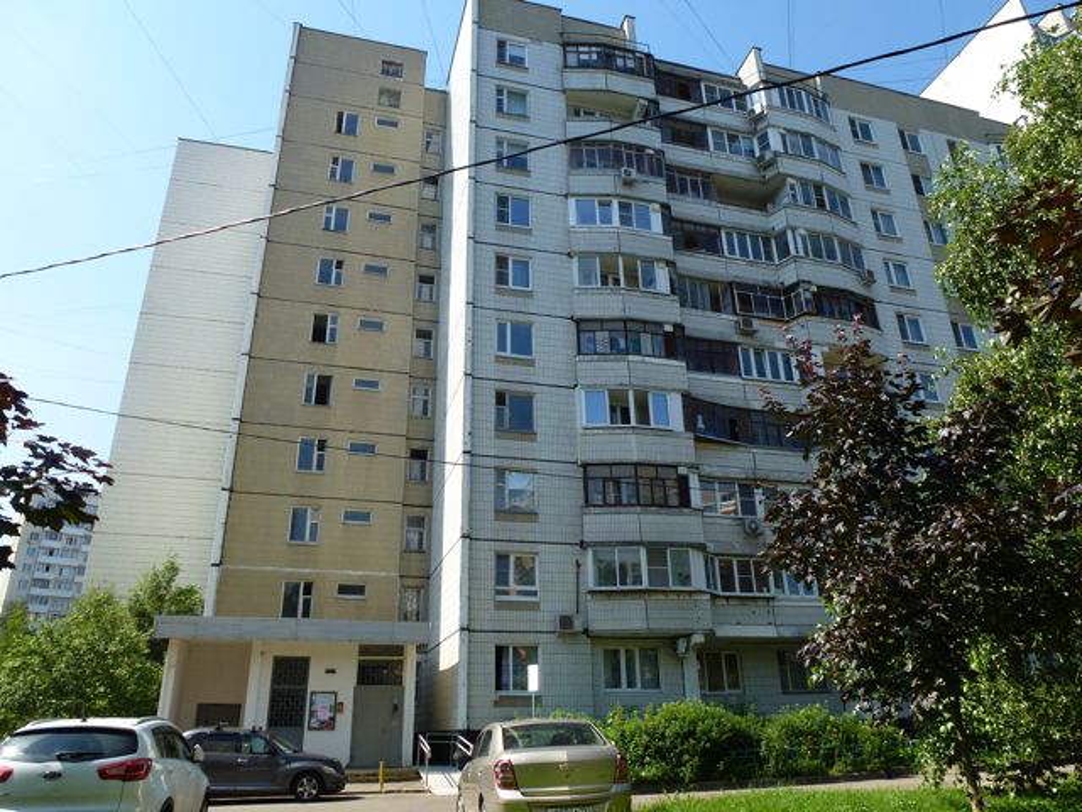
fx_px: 750
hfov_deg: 71.6
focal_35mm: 24
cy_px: 406
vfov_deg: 56.8
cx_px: 541
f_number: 4
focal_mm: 4.3
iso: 100
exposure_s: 1/500
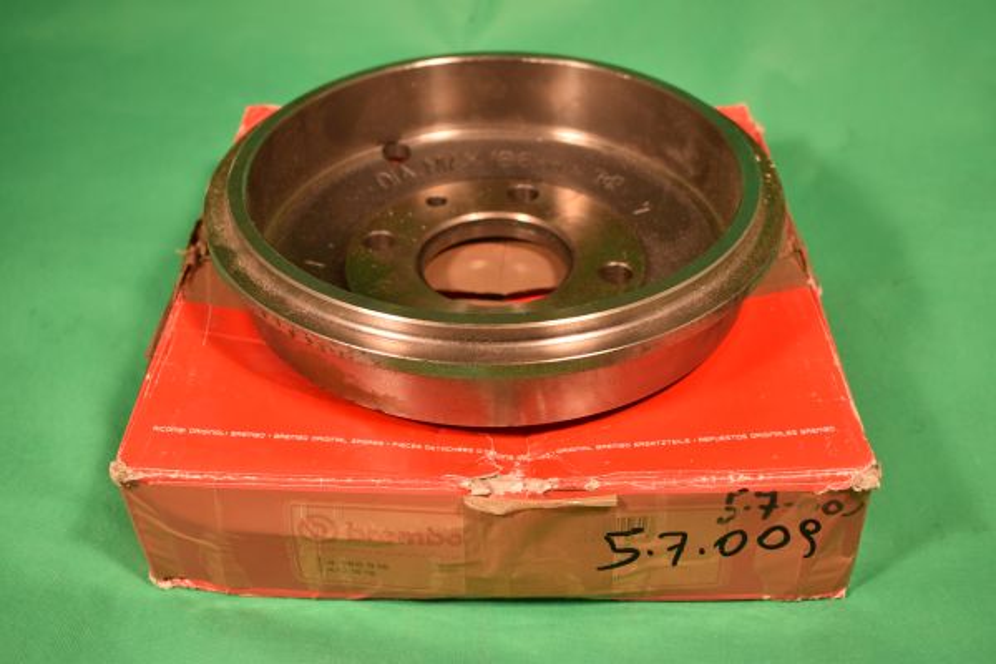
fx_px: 1162
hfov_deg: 46.4
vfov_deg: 31.9
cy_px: 332
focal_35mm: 42
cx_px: 498
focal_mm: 28
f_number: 5.6
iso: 100
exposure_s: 1/100
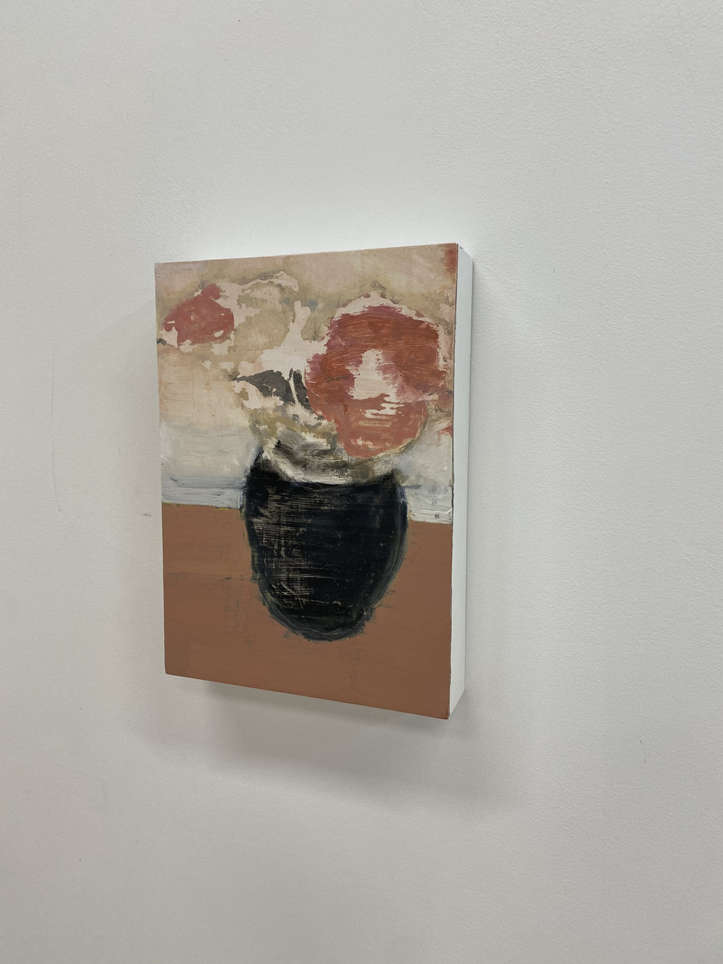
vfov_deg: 67.3
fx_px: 724
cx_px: 362
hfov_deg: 53.1
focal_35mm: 26
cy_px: 482
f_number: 1.8
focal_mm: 4.25
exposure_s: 1/120
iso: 125
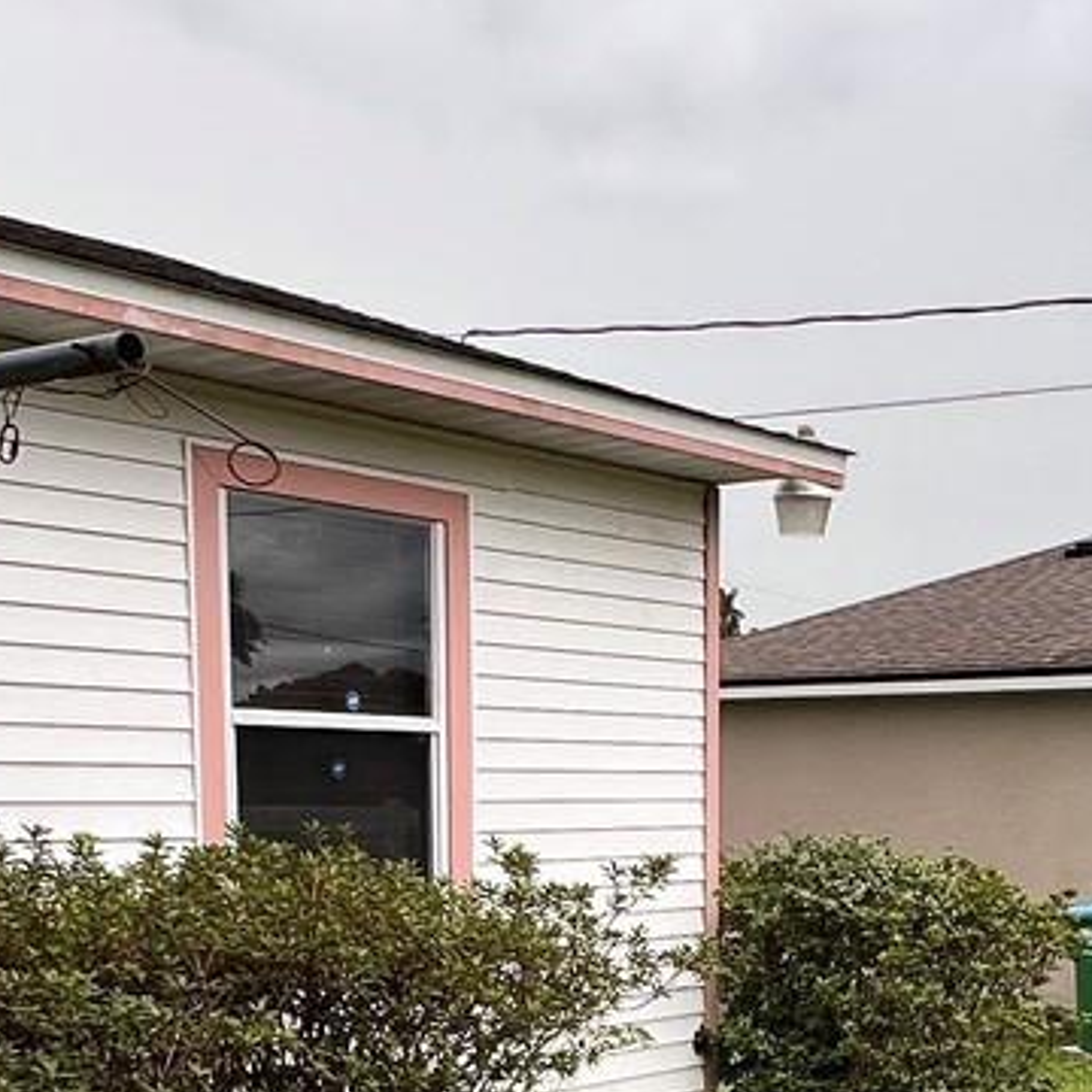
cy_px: 1077
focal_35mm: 51
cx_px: 686
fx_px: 1820
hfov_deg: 33.2
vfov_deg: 31.1
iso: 32
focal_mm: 1.57
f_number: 1.8
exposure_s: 1/99
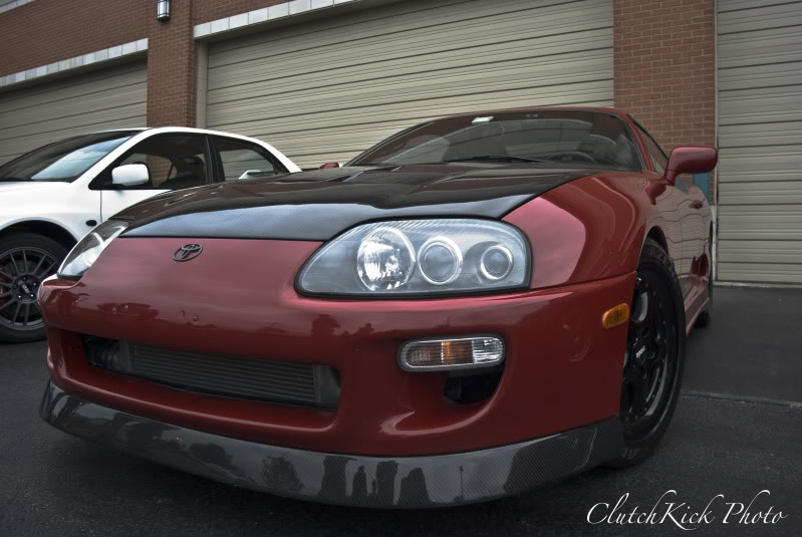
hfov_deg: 61.9
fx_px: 669
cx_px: 401
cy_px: 268
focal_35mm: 30
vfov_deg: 43.7
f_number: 5.6
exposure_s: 1/30
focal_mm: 20
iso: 800
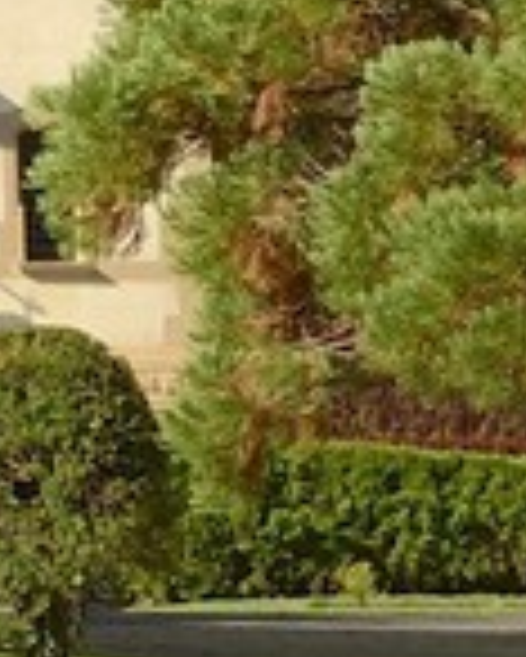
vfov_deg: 5.4
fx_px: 6804
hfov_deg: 3.8
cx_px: -2387
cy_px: -574
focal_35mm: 350
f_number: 13
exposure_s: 1/200
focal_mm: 34
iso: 200
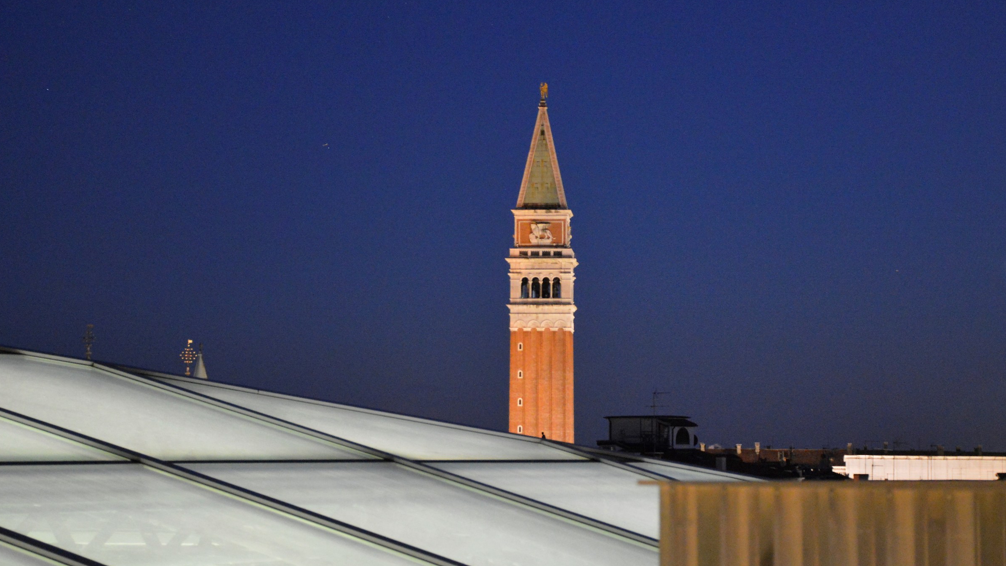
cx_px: 502
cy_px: 305
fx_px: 2187
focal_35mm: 82
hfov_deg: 25.9
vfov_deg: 14.7
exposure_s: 1.3
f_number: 4.8
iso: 3200
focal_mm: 52
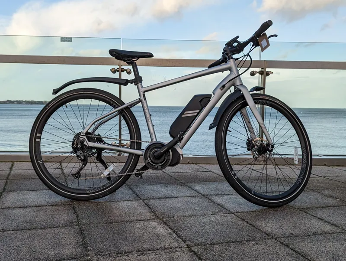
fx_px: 240
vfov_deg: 56.9
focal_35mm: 24
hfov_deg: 71.5
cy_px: 130
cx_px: 173
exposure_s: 1/1155
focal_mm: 6.81
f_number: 1.85
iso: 47
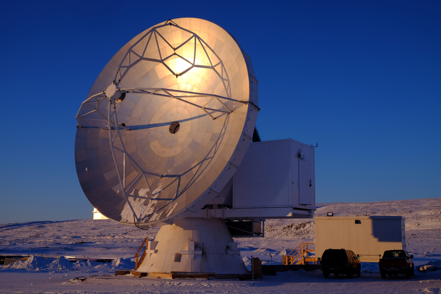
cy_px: 147
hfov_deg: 43.6
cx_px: 220
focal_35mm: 45
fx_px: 551
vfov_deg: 29.9
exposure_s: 1/420
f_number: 9
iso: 200
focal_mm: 30.2
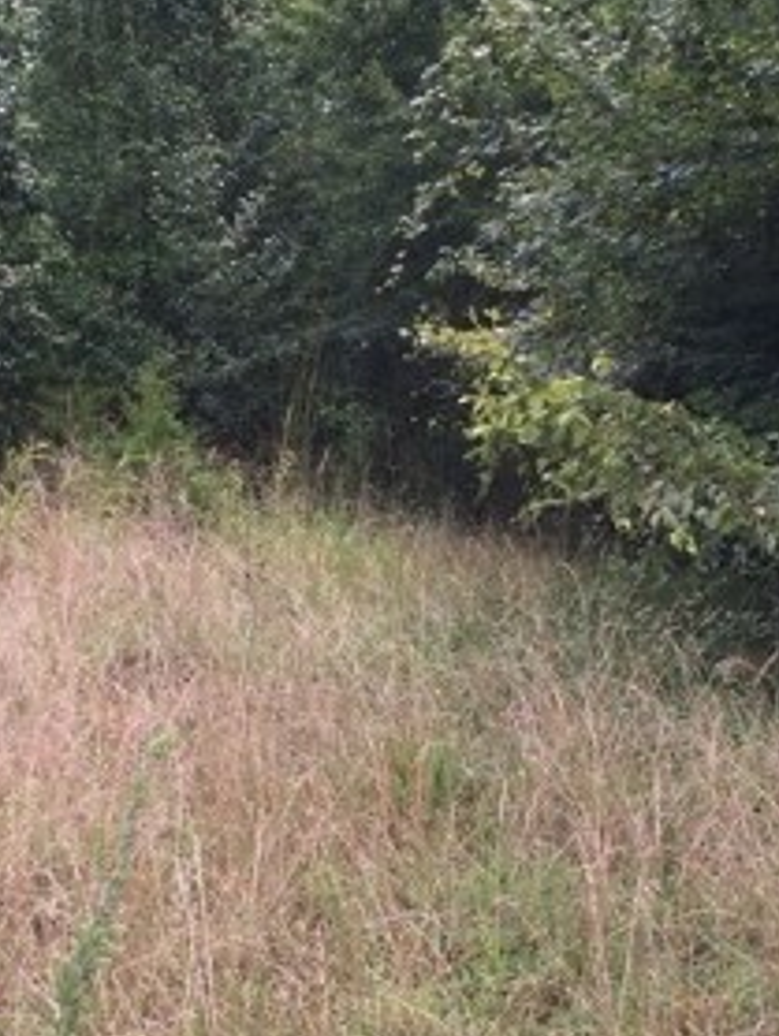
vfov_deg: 24.3
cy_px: 701
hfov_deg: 18.4
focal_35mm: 80
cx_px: 313
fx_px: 2397
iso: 32
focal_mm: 4.15
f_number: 2.2
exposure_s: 1/586
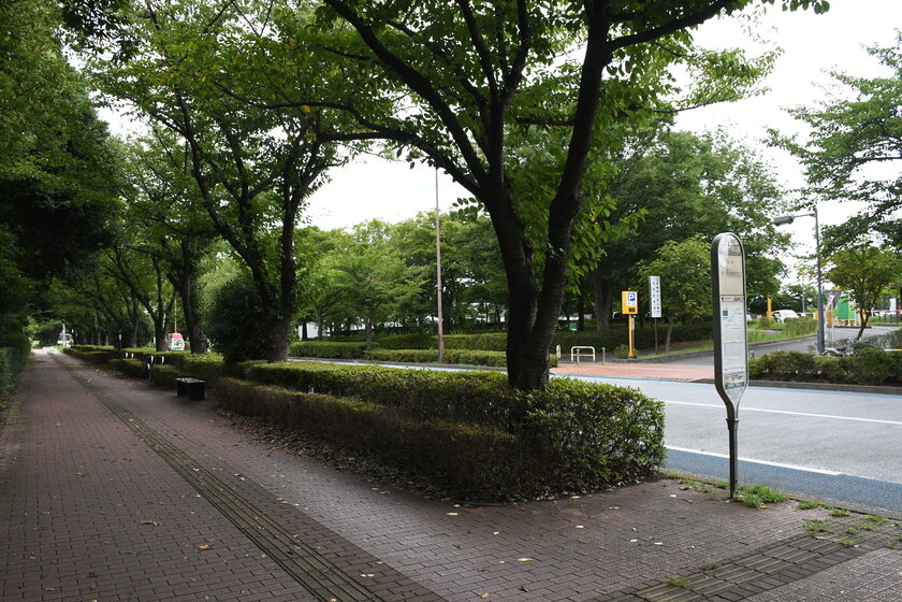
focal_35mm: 27
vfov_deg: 47.9
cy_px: 301
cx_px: 451
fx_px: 676
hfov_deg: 67.4
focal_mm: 18
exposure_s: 1/400
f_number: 10
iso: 1250
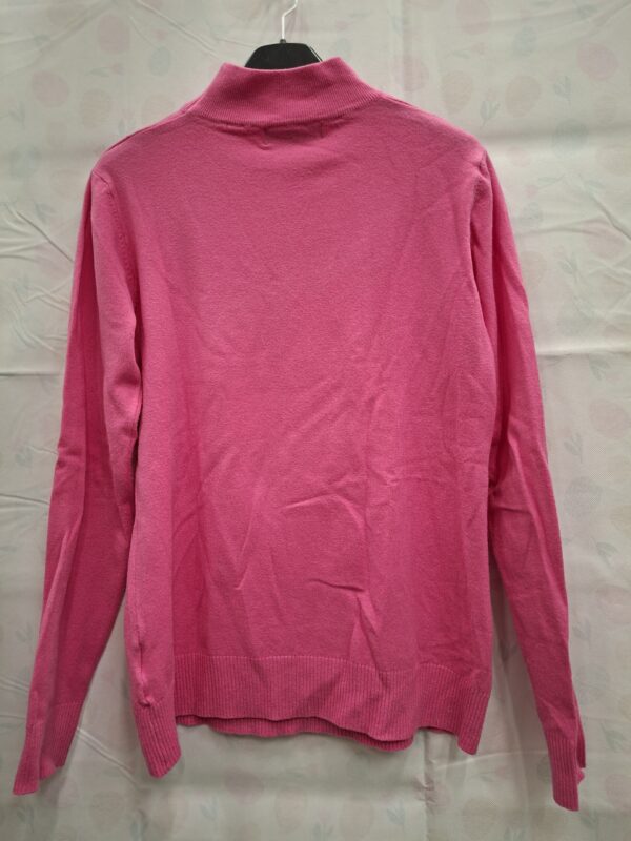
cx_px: 316
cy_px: 420
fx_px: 559
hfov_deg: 58.9
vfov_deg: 73.9
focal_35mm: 23
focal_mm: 5.54
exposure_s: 1/33
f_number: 1.8
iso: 320
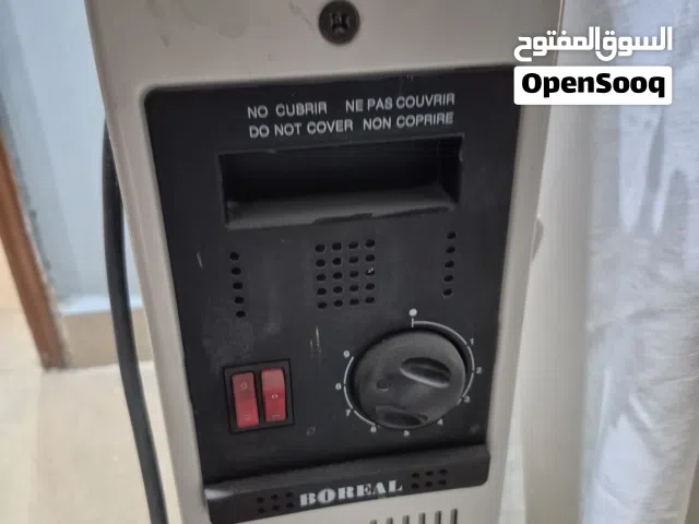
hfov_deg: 73.9
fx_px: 464
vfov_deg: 58.9
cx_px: 350
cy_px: 262
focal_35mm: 23
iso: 1250
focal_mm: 5.4
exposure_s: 1/33
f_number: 1.8
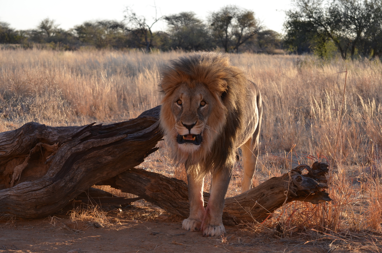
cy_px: 126
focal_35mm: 117
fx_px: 1239
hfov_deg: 17.5
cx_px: 191
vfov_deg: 11.7
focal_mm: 78
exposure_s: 1/200
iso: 200
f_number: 7.1
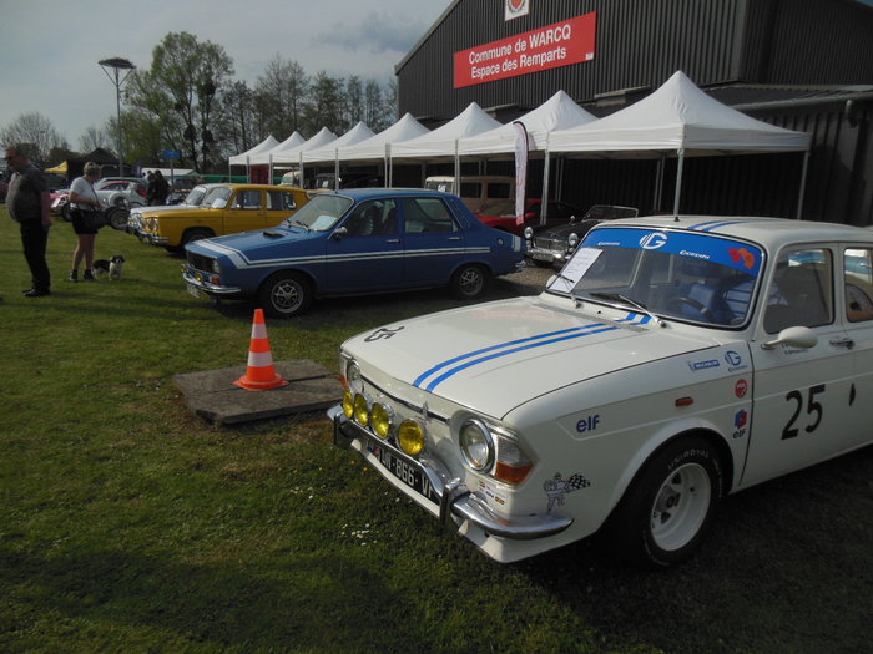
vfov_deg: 54.9
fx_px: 630
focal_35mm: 25
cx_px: 436
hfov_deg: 69.4
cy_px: 327
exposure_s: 1/800
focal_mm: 4.5
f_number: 6.4
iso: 125
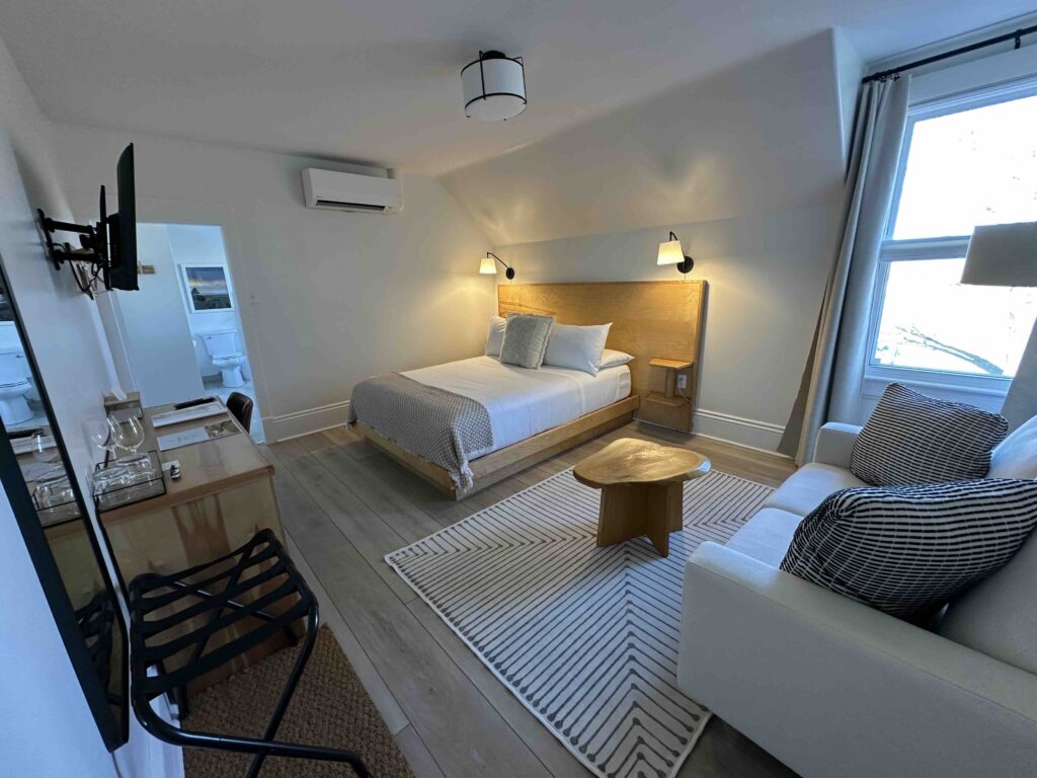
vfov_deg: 85.7
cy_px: 389
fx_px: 419
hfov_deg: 102.1
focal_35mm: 14
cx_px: 518
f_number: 2.2
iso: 160
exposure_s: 1/60
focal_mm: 2.22
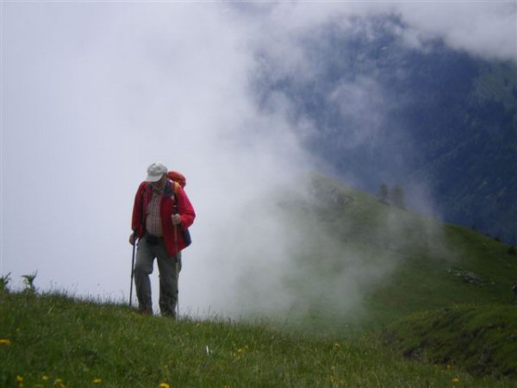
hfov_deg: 17.3
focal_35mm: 114
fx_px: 1703
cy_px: 194
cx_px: 258
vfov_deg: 13.0
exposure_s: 1/160
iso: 64
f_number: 8.5
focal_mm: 18.9
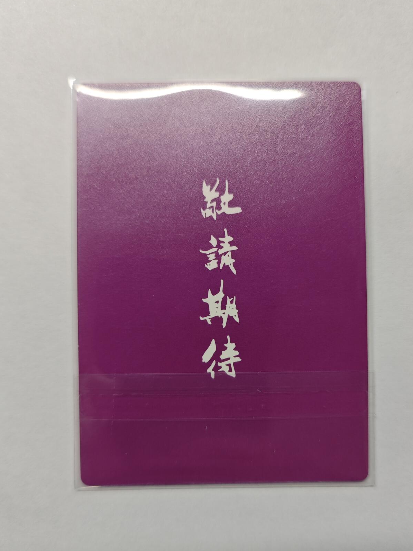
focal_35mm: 26
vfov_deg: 67.2
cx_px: 227
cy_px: 296
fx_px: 414
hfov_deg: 53.0
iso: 250
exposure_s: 1/50
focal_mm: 6.55
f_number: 1.6
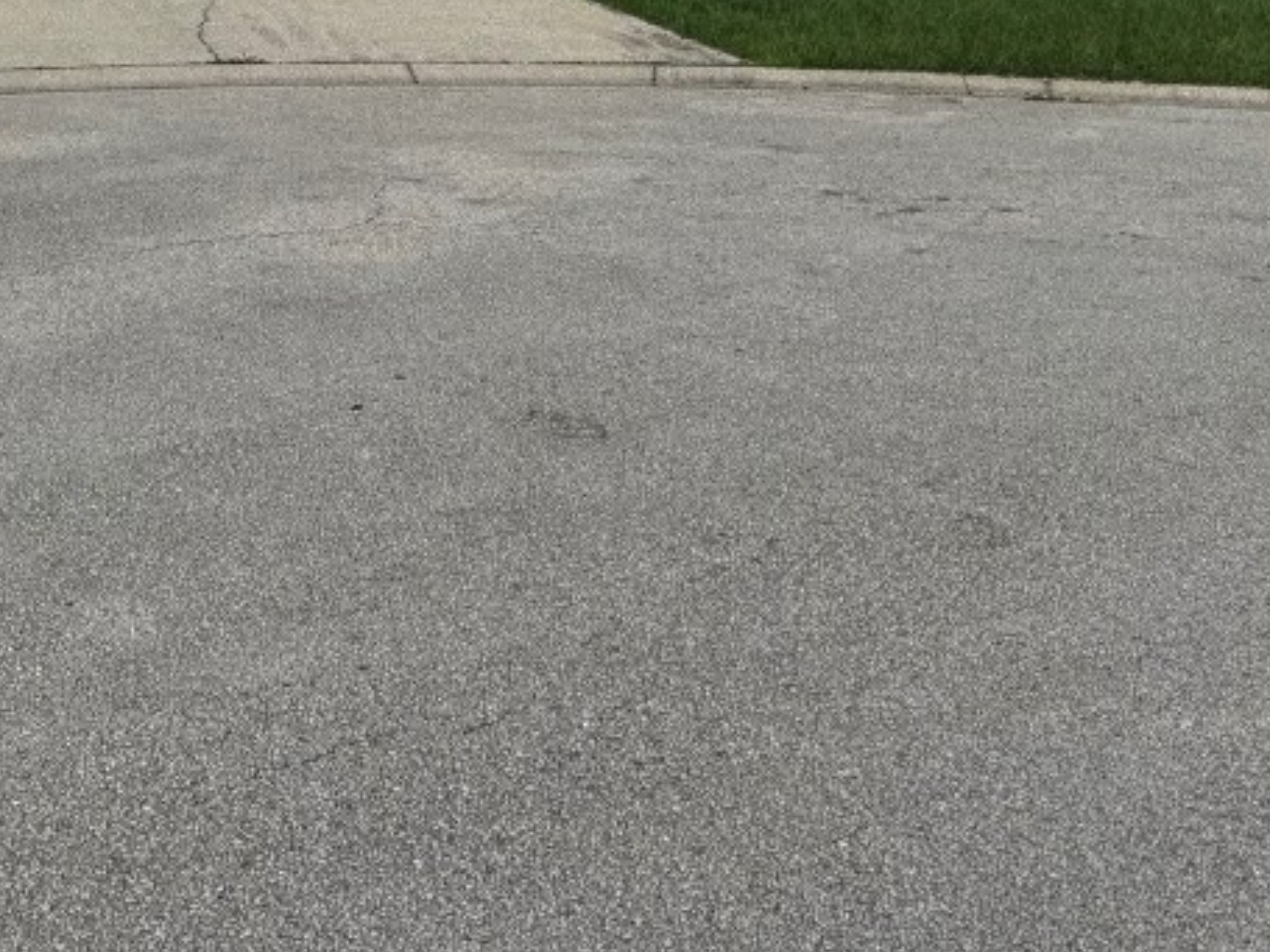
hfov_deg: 34.8
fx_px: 1981
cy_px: -101
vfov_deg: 25.1
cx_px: 321
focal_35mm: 54
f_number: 1.78
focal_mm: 6.76
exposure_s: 1/9009
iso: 80
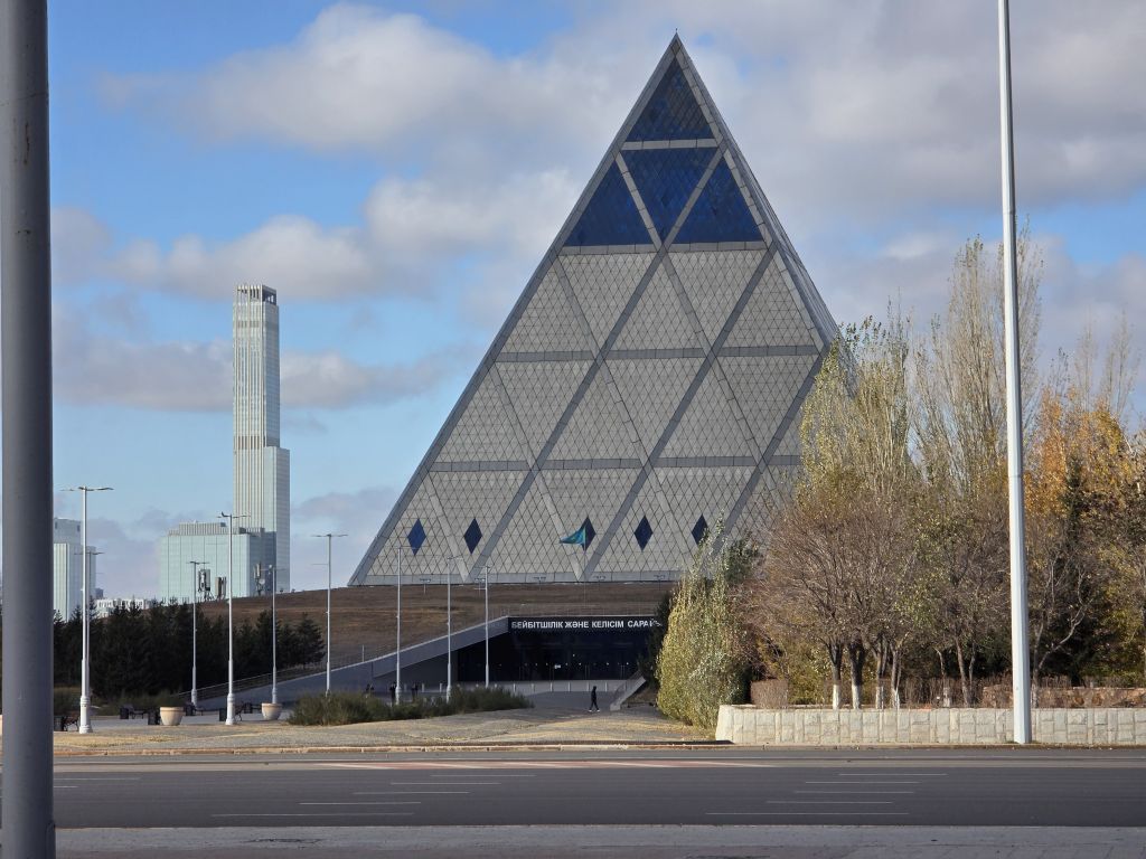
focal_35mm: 115
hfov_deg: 17.1
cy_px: 430
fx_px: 3807
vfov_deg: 12.9
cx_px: 573
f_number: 3.4
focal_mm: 18.6
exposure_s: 1/1884
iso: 64
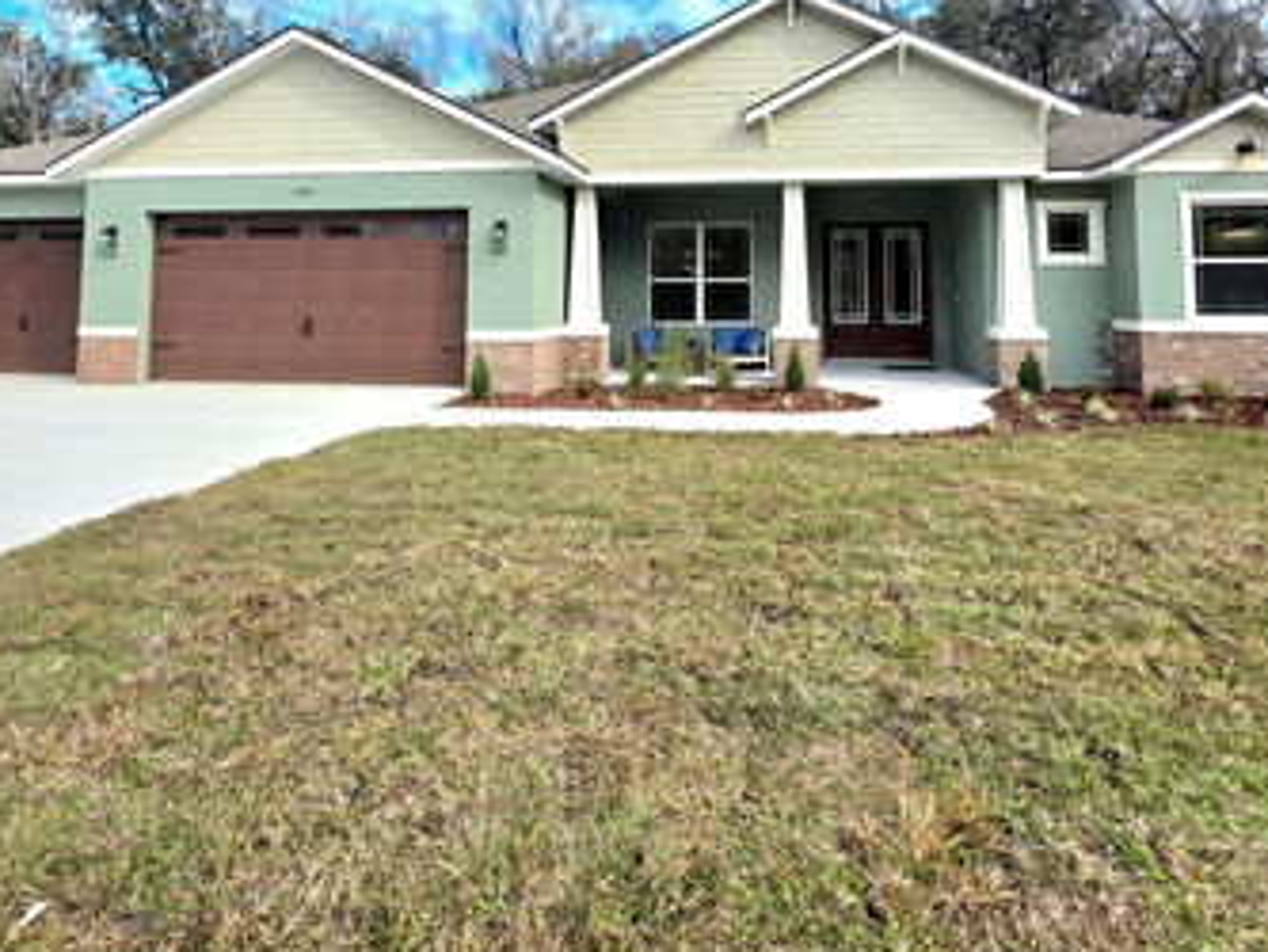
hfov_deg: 81.7
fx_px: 733
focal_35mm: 20
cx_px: 655
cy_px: 240
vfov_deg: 62.3
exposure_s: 1/2000
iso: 40
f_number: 1.9
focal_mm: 2.2
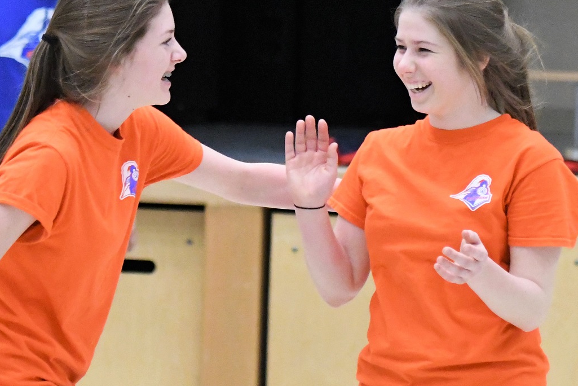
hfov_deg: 16.1
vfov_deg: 10.8
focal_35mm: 127
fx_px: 2040
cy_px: 196
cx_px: 239
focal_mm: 70
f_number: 2.8
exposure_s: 1/800
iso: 8000
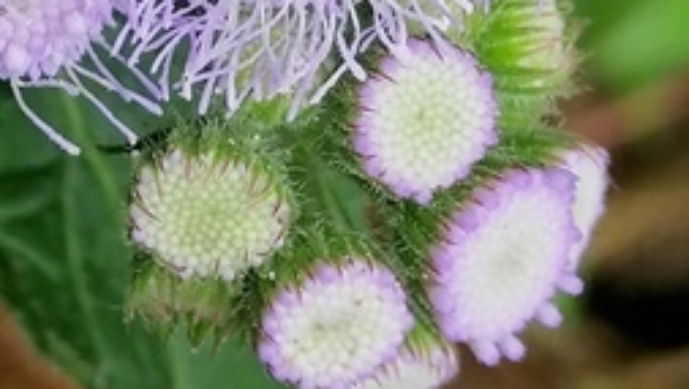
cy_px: -264
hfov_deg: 12.1
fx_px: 3256
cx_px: 286
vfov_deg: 6.7
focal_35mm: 178
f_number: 2.2
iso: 50
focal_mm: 3.81
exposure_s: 1/60
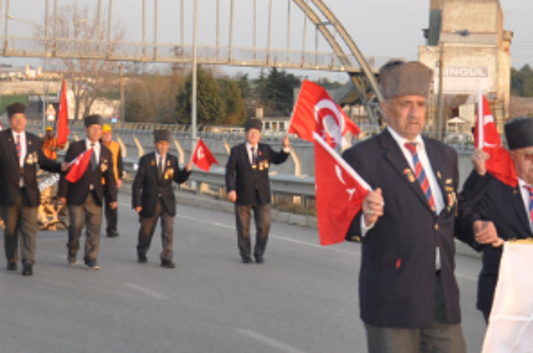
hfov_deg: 27.5
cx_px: 369
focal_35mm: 73
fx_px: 1078
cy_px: 104
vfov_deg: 18.5
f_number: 4
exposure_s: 1/200
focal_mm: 18
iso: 200
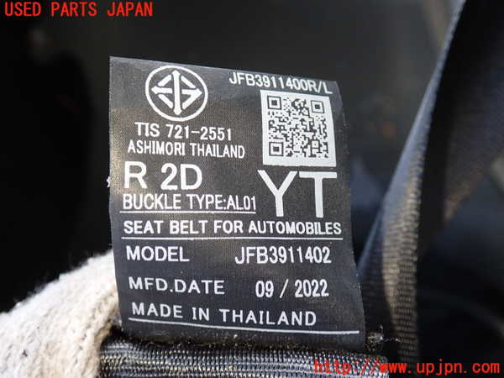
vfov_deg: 37.7
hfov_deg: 49.0
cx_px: 252
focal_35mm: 38
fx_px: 553
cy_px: 189
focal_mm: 6.83
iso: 200
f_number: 2.7
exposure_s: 1/50
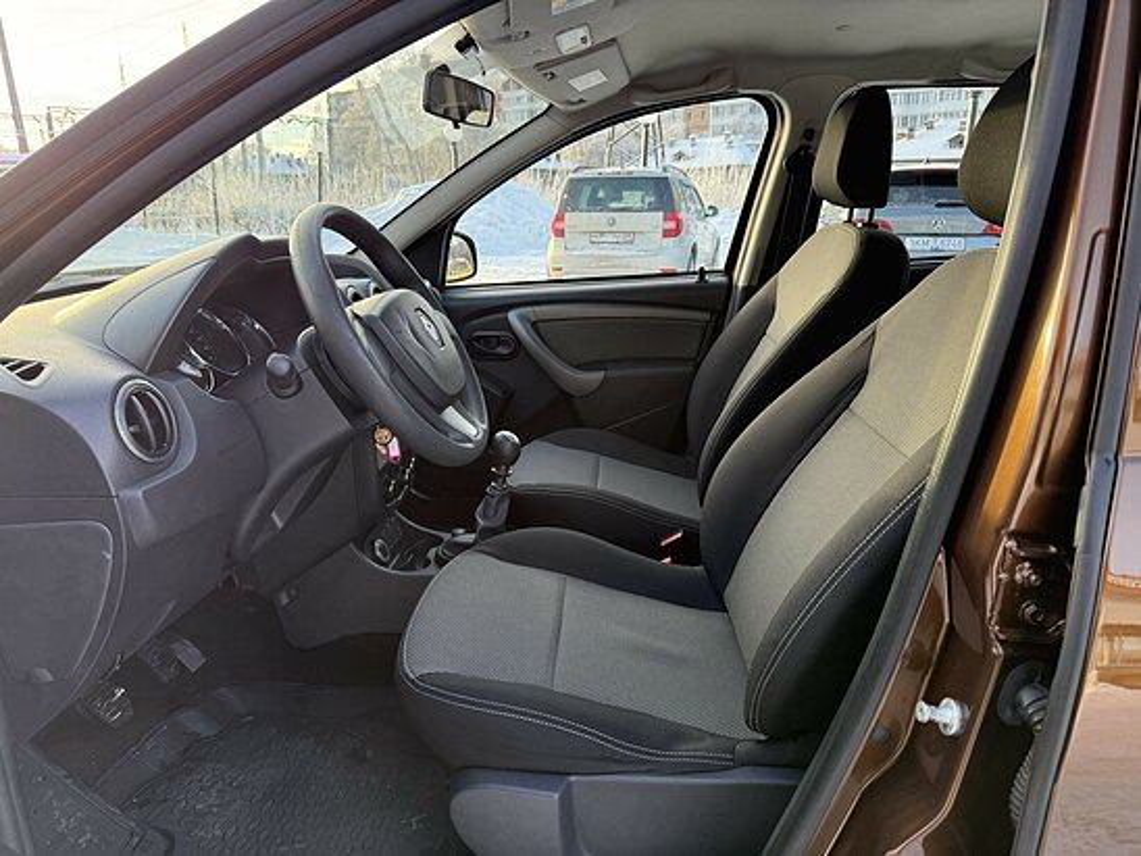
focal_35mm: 24
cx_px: 570
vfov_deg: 56.8
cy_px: 428
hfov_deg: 71.6
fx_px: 791
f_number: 1.78
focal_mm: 6.76
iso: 125
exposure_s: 1/235
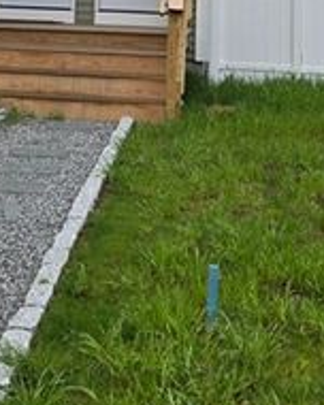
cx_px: 75
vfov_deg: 21.4
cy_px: -150
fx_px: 947
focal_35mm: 79
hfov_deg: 19.3
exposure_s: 1/701
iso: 25
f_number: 1.8
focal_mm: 5.4
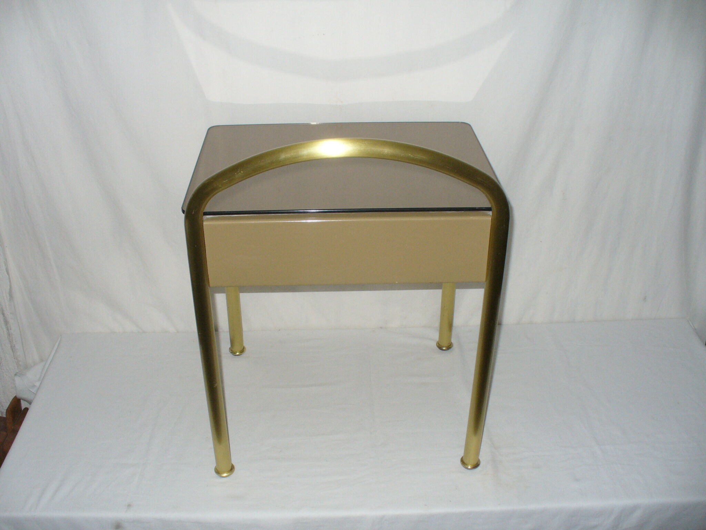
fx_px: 755
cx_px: 353
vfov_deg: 38.7
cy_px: 265
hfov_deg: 50.1
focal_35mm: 37
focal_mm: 6.1
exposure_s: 1/30
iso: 160
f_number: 2.8
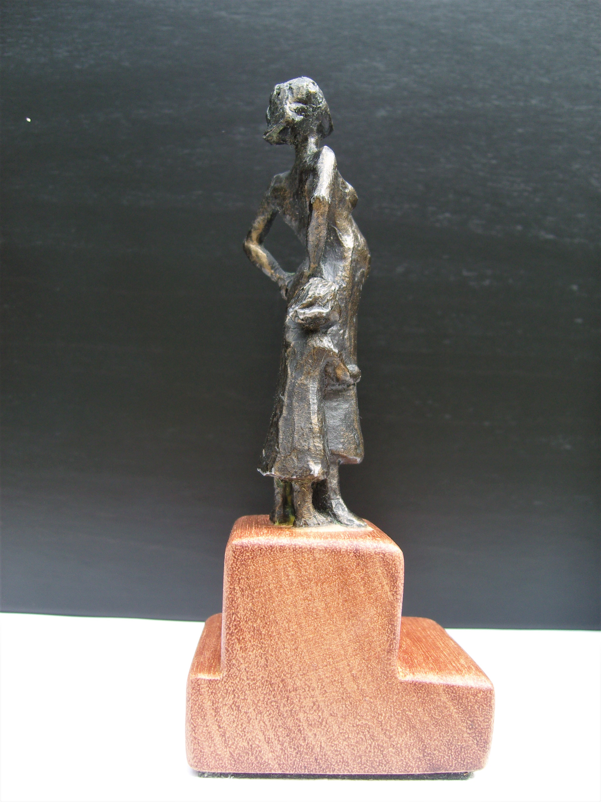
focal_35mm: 34
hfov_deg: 41.8
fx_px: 787
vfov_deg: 54.0
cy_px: 401
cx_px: 300
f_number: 2.8
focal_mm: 7.3
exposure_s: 1/125
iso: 100
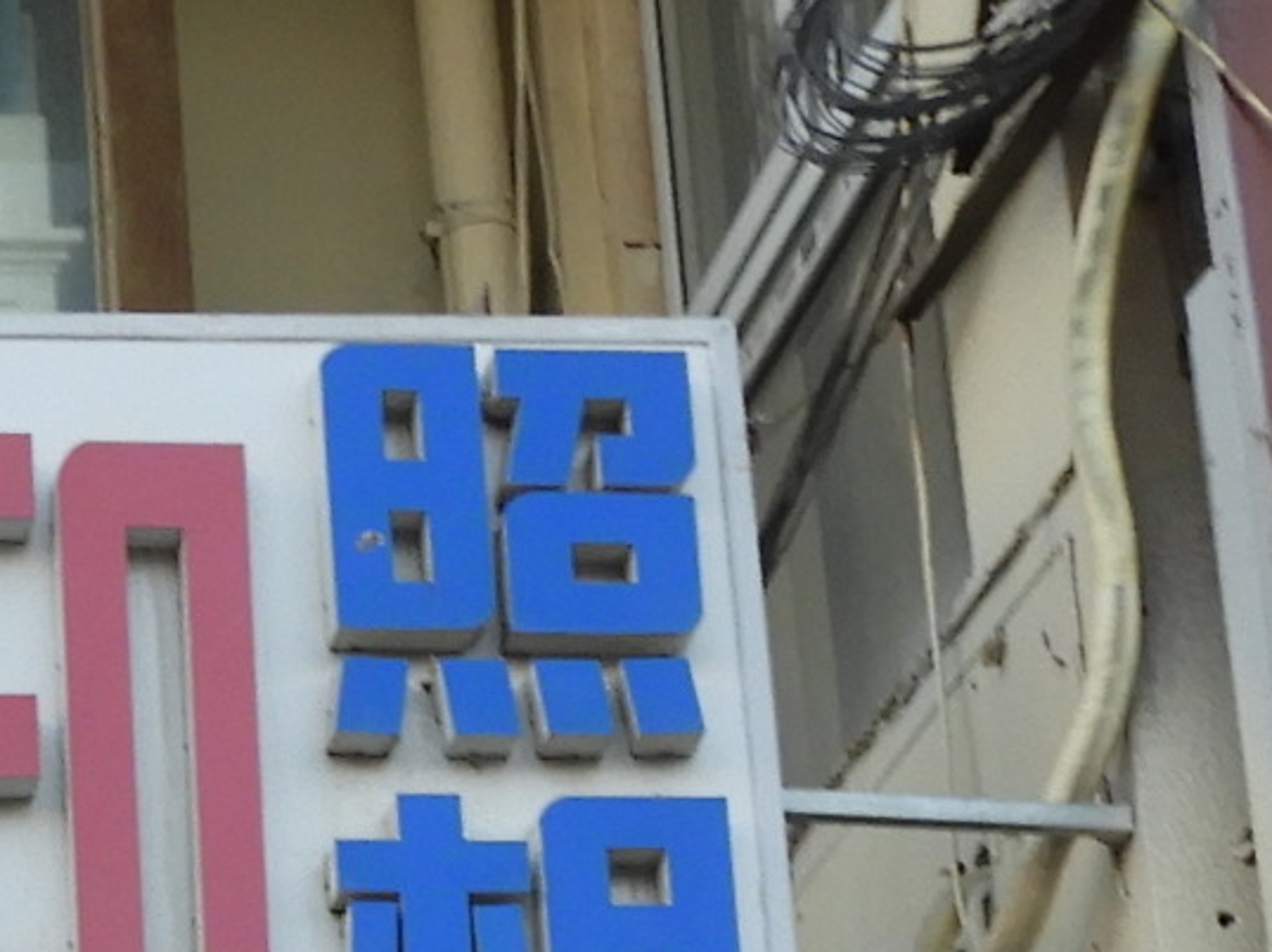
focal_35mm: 146
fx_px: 5361
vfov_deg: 9.9
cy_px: 1298
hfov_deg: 13.1
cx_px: -308
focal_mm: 4.3
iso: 100
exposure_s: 1/100
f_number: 3.3
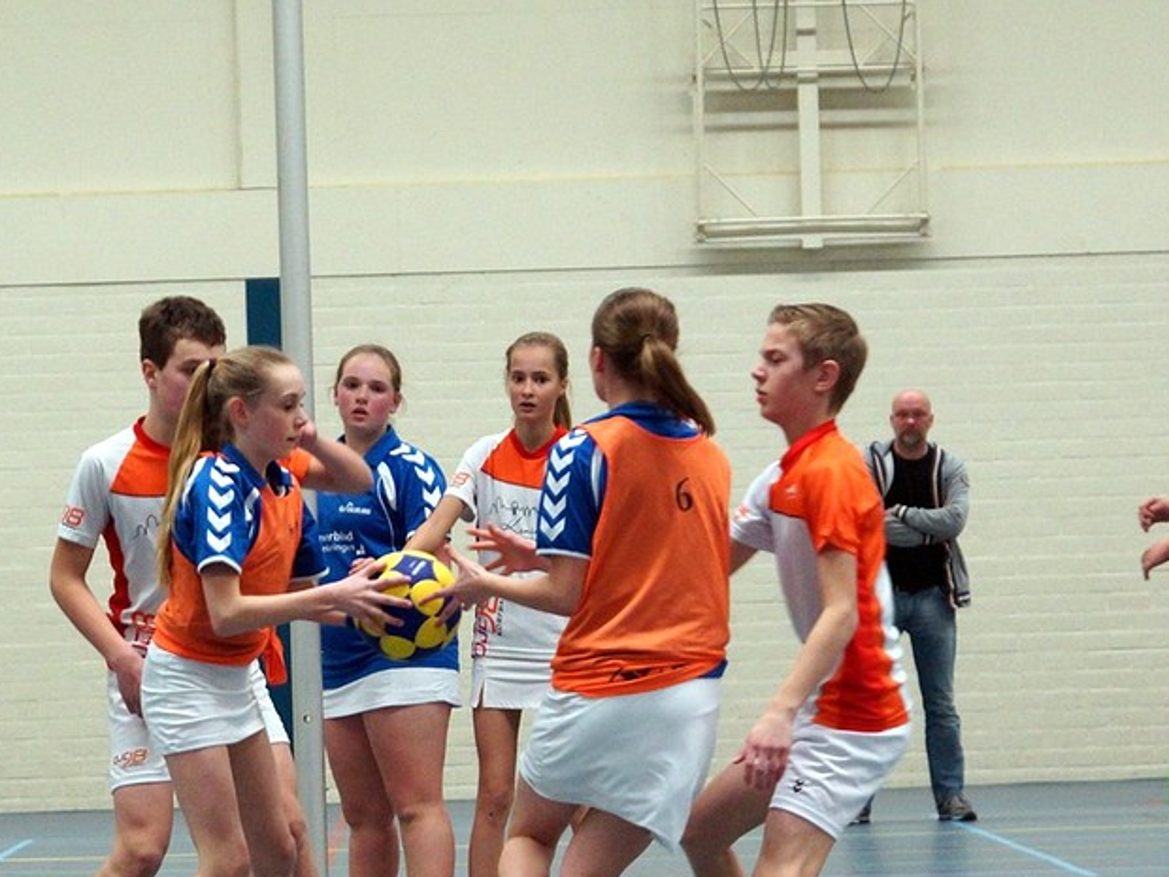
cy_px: 500
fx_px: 4019
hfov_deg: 16.5
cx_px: 741
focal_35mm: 119
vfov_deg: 12.4
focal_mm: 50
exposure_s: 1/160
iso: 1000
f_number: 2.8
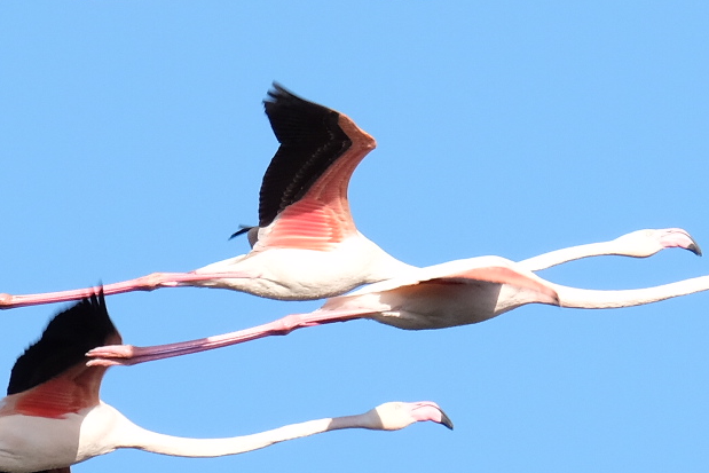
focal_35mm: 861
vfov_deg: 1.6
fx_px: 16960
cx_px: 133
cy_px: 124
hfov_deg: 2.4
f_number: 9
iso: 400
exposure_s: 1/400
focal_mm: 200
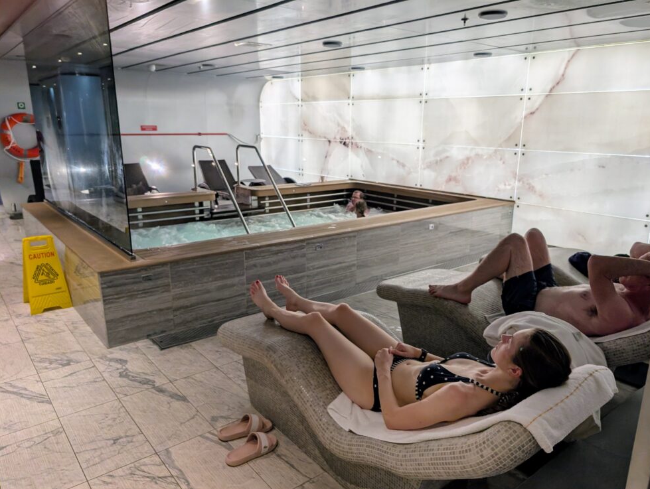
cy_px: 254
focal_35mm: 25
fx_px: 470
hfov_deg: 69.3
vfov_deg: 55.0
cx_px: 337
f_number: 1.68
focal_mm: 6.9
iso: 47
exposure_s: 1/60
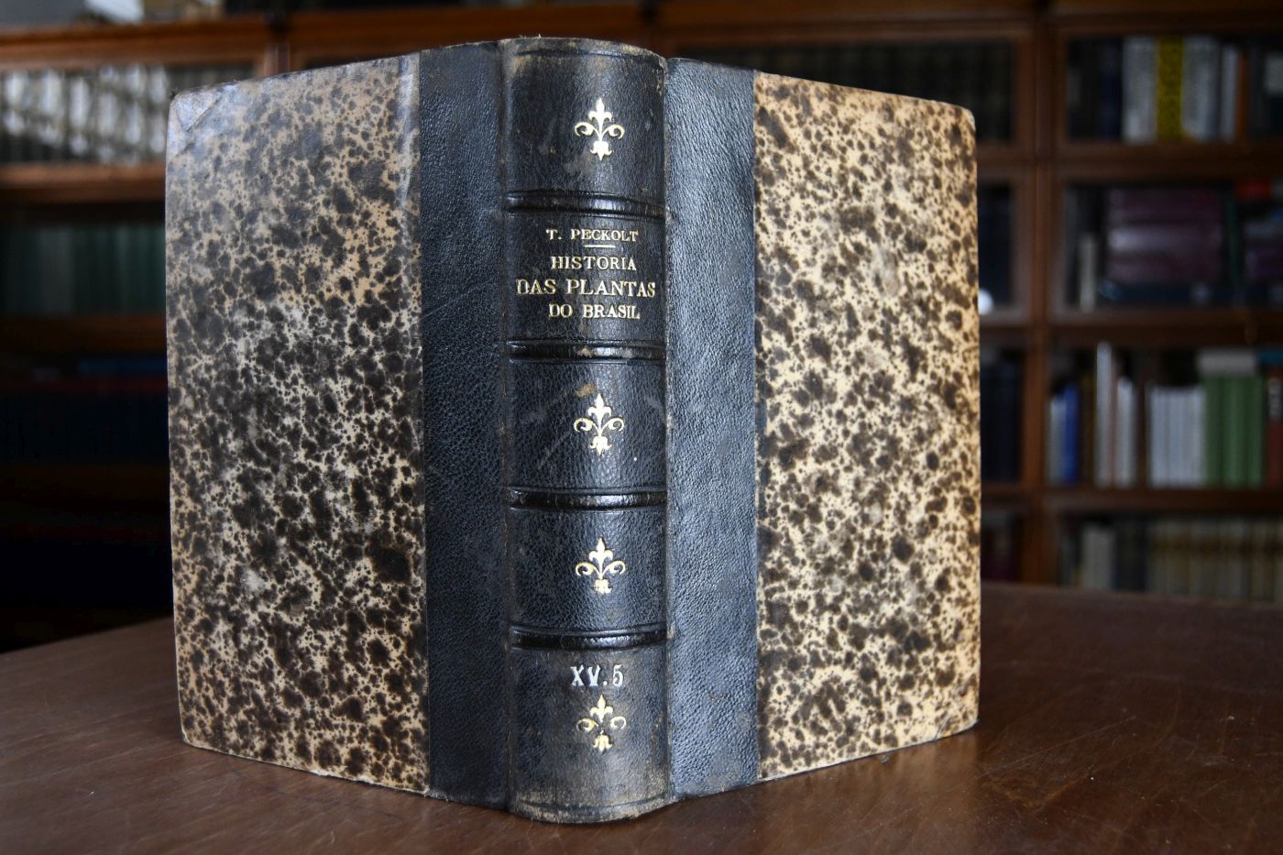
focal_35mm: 36
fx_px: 1283
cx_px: 642
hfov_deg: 53.1
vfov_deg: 36.9
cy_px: 428
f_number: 3.8
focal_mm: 24
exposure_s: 1/125
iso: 1600
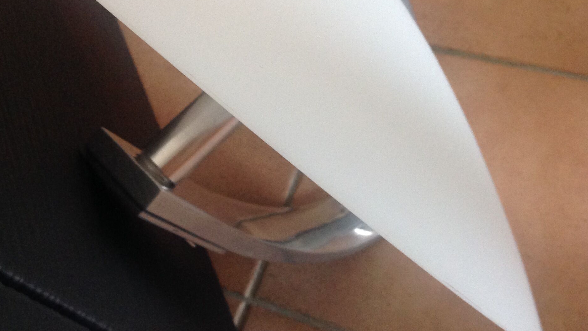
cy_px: 158
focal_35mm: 53
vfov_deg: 22.6
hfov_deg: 39.2
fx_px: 826
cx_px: 283
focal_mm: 4.28
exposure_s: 1/15
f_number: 2.4
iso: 250
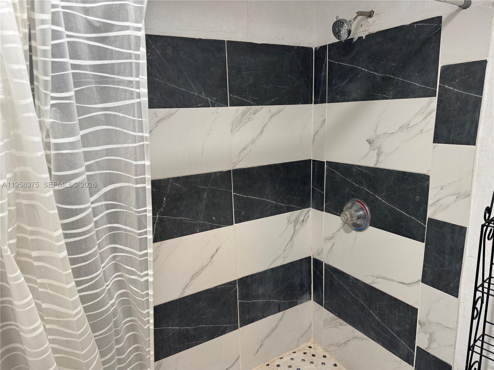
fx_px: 343
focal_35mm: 24
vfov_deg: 56.8
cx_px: 247
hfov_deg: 71.6
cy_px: 185
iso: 160
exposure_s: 1/60
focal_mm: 6.76
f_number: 1.78
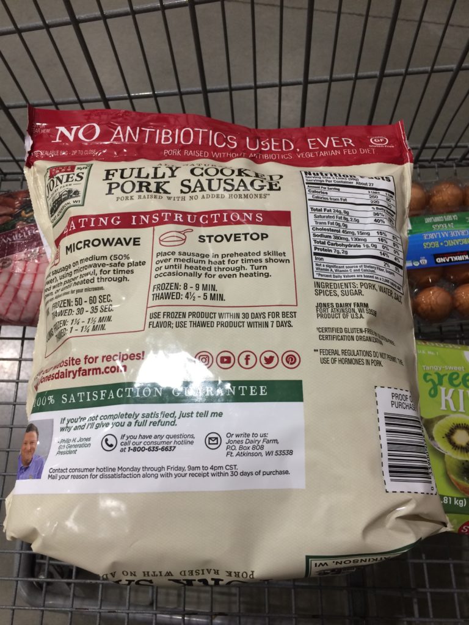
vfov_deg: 61.7
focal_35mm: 29
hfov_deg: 48.2
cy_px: 312
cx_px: 234
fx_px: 524
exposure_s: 1/30
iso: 64
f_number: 2.2
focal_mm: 4.15
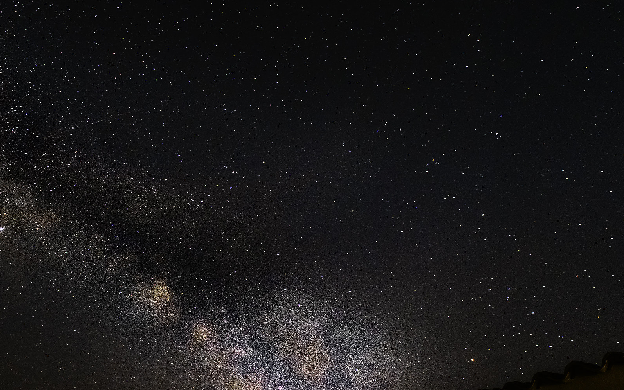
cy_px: 246
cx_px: 176
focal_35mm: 23
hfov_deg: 73.1
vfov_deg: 52.4
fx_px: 391
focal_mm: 10
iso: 1600
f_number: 4
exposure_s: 25
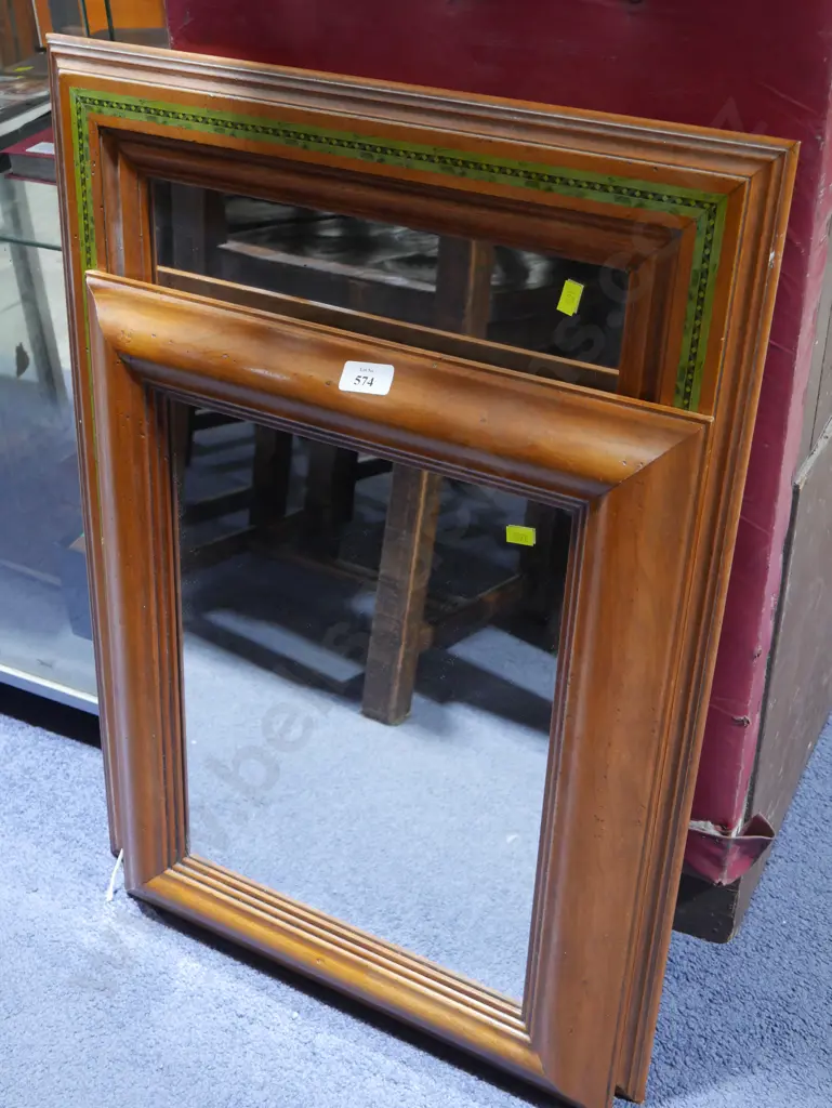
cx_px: 416
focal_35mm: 44
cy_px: 554
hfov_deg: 32.9
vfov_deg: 42.9
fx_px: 1409
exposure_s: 1/60
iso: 1600
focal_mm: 22
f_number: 4.7
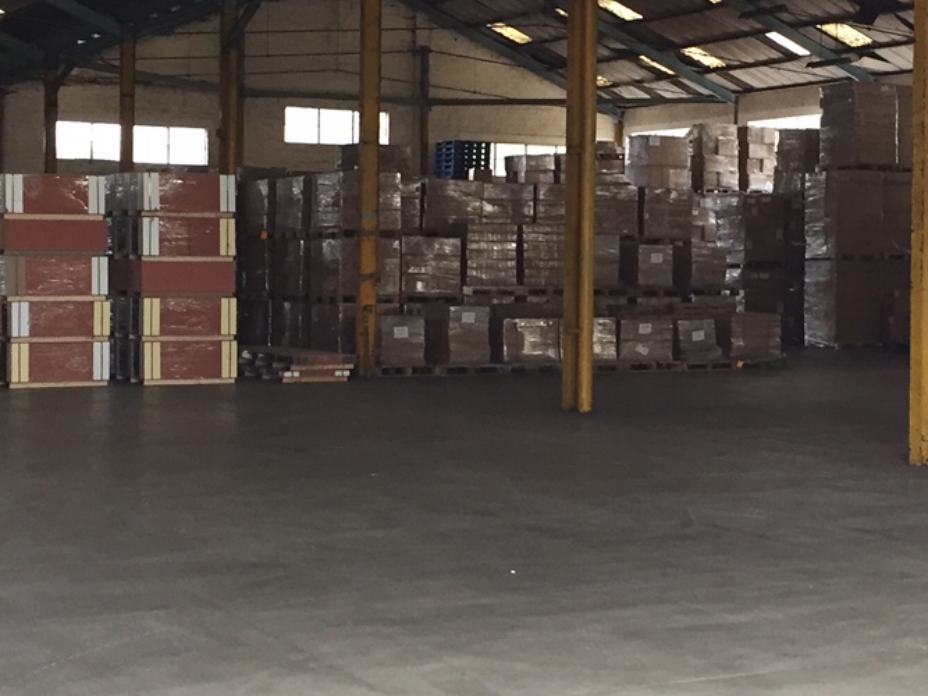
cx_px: 622
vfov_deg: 20.7
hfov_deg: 27.2
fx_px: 1903
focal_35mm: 71
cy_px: 255
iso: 80
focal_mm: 4.15
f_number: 2.2
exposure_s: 1/33
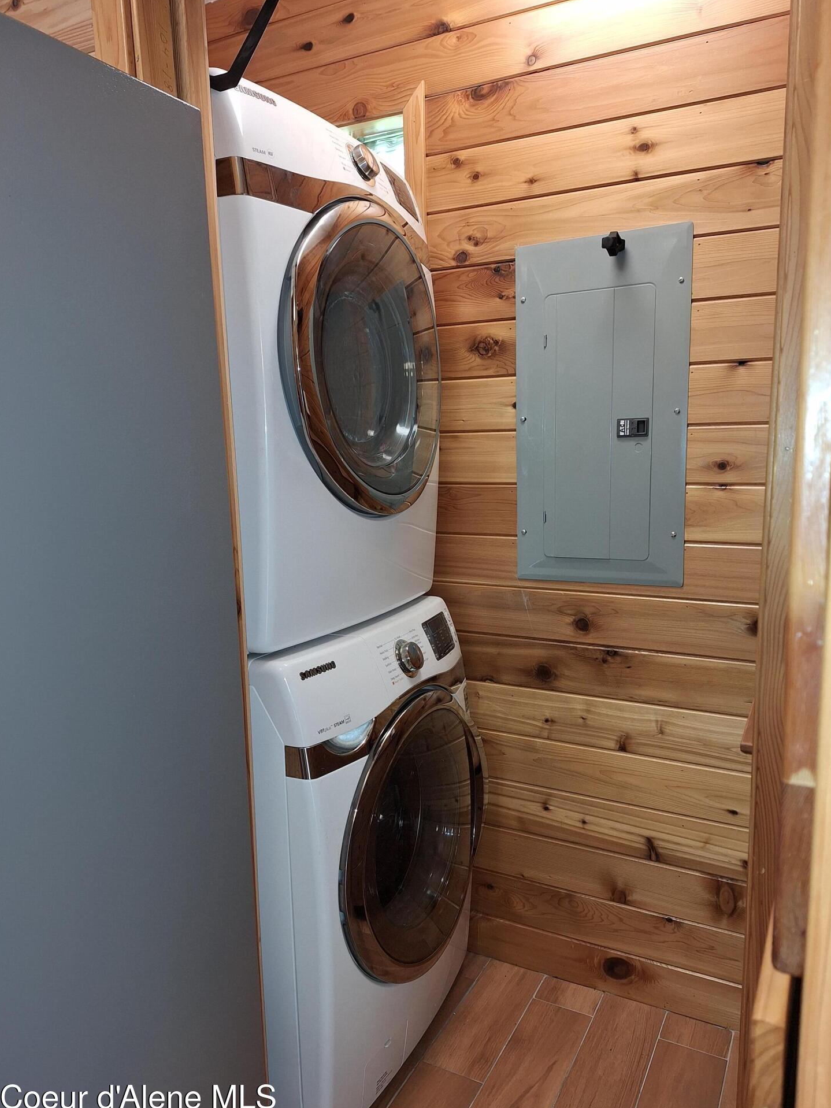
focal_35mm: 24
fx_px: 768
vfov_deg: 71.6
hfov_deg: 56.8
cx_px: 430
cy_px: 572
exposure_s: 1/40
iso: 25
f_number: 1.8
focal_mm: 5.54
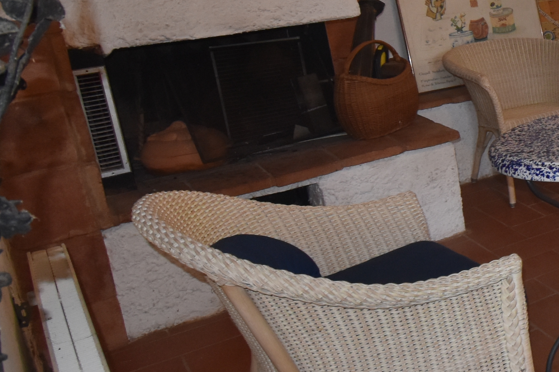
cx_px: 763
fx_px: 792
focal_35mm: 51
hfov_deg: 29.5
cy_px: 115
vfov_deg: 26.3
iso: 800
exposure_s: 1/100
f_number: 5
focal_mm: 10
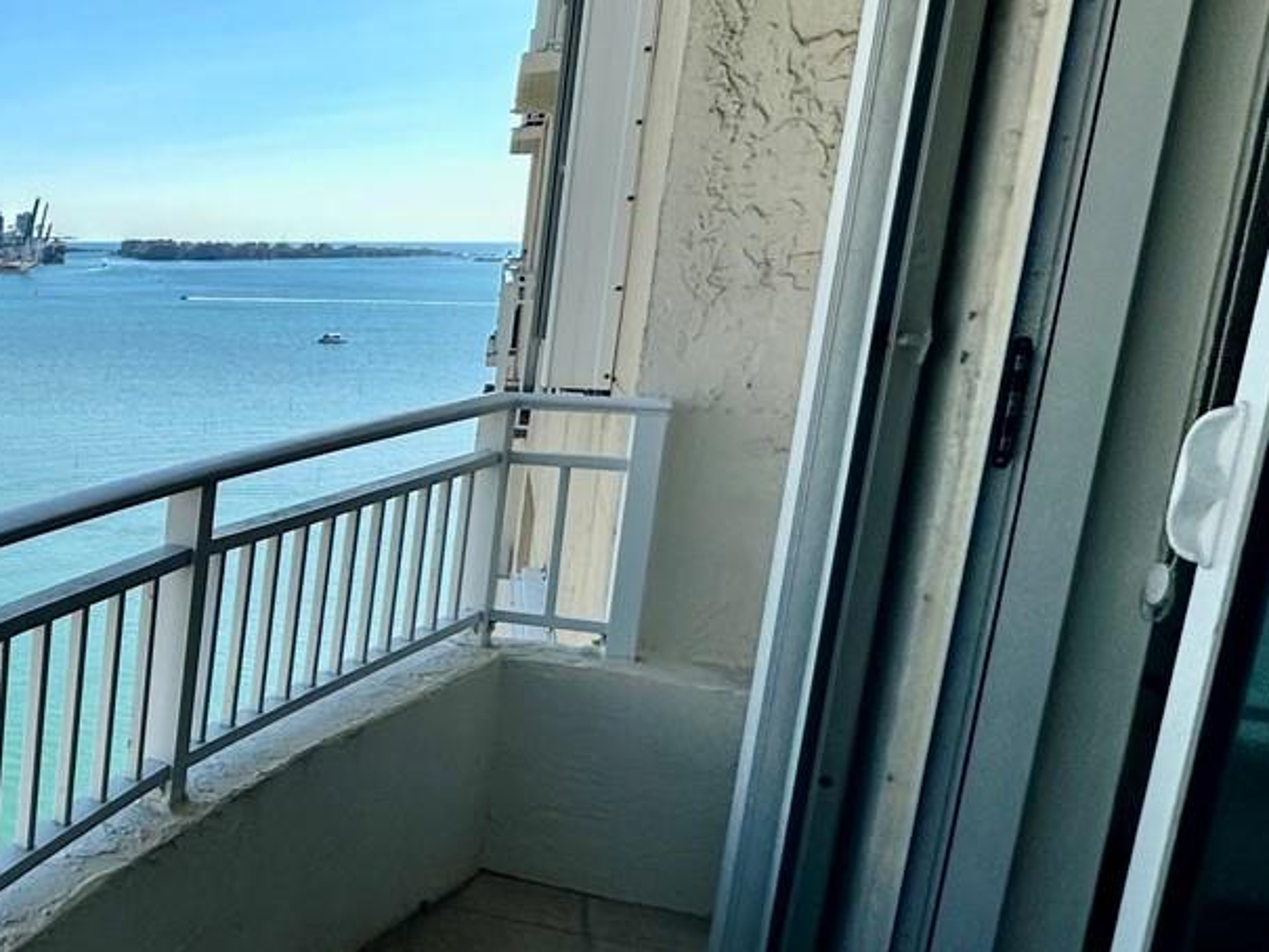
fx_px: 1357
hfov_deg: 34.9
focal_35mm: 37
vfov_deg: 38.7
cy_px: 484
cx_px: -382
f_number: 2.2
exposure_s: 1/2681
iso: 50
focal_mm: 2.22
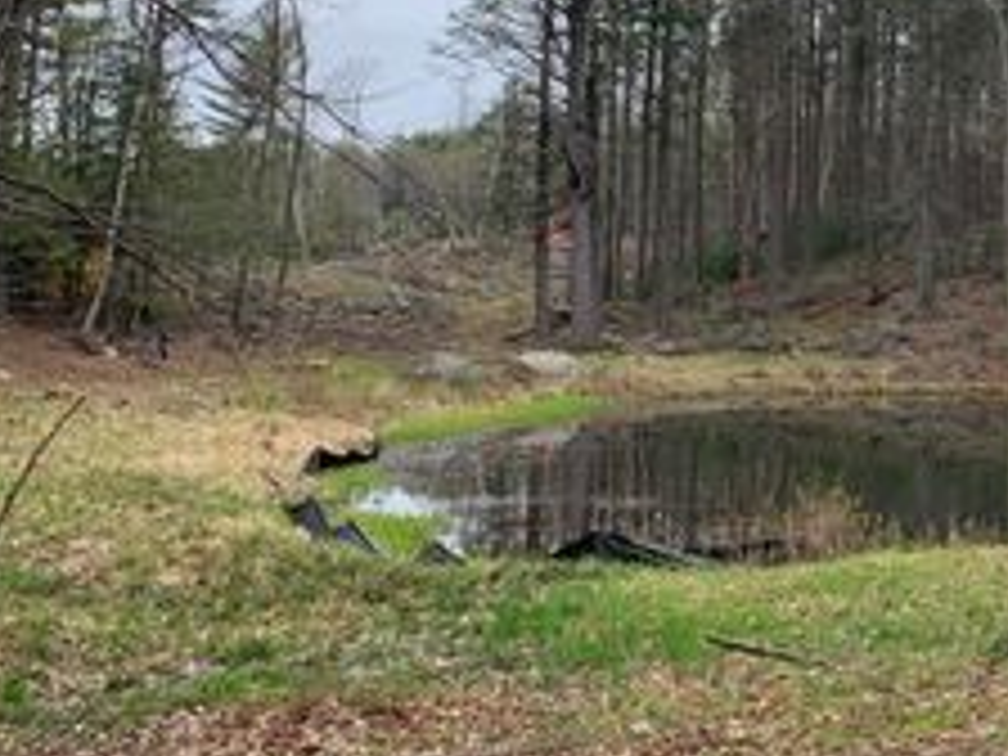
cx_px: 1030
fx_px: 1689
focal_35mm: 58
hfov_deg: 30.6
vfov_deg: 24.7
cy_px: 133
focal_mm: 4.25
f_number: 1.8
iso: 25
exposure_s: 1/1065
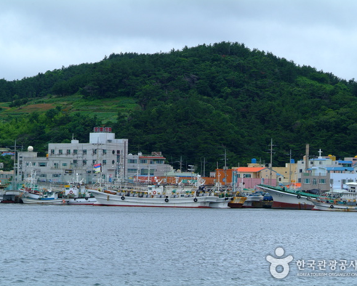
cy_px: 143
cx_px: 152
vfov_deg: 10.7
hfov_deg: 13.3
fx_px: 1532
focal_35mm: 145
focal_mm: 85
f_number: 8
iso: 200
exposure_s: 1/250
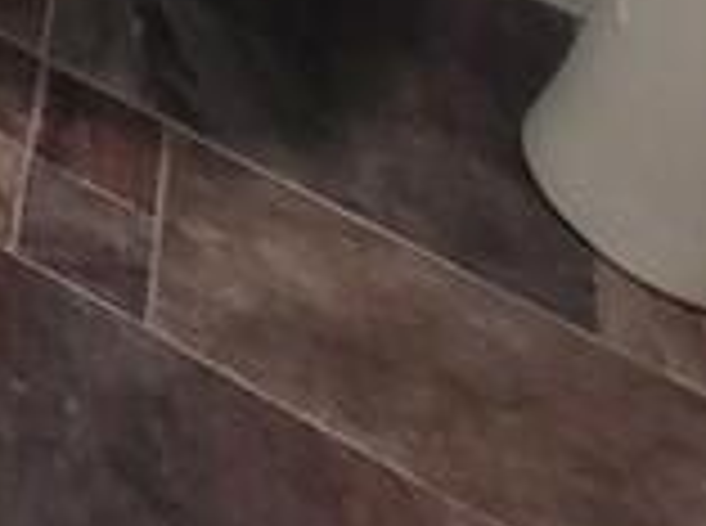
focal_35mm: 85
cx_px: -1097
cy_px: -1079
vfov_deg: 10.9
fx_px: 1730
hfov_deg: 13.8
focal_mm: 1.74
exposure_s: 1/50
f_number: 2.2
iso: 160
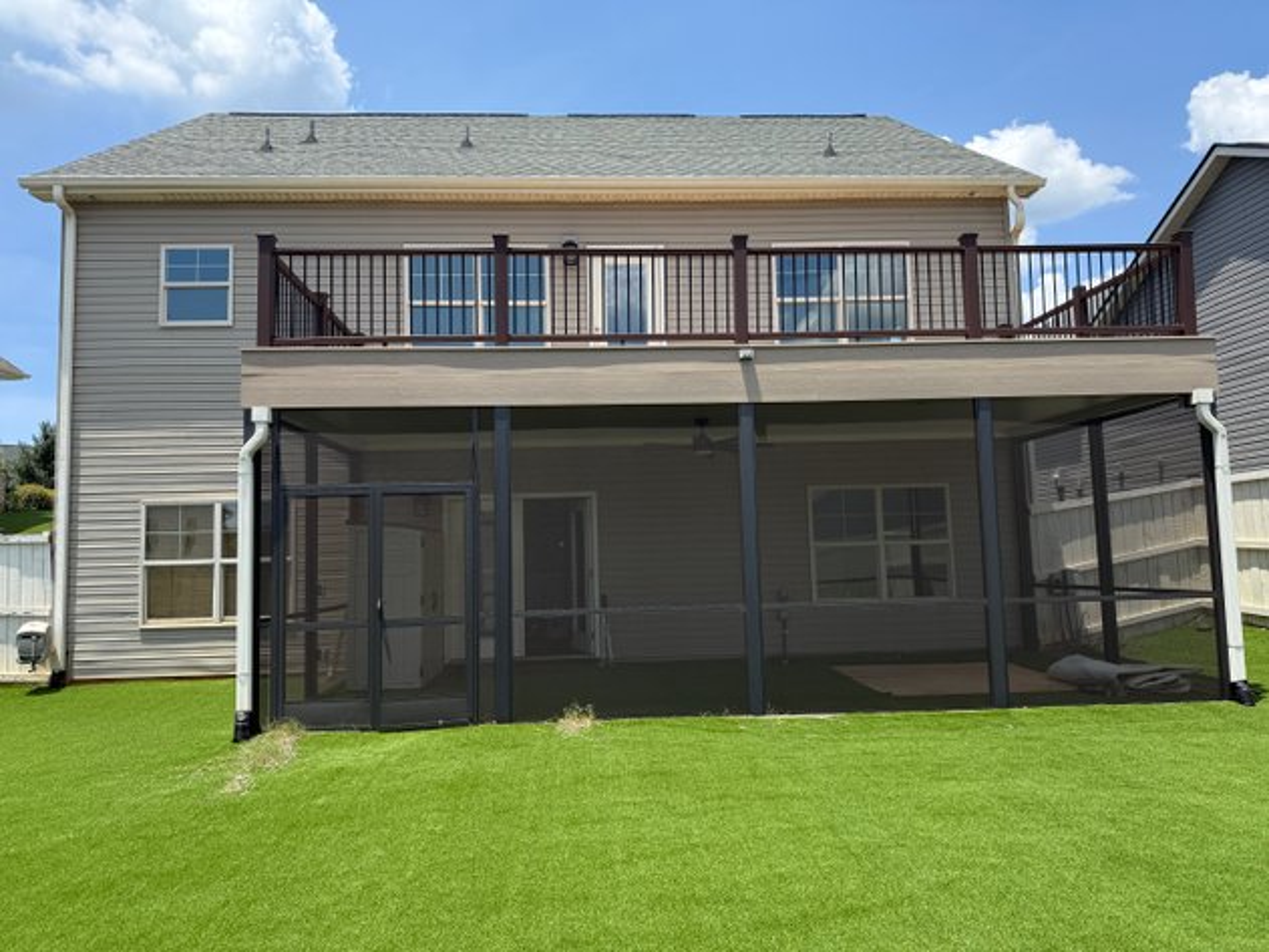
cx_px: 634
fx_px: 880
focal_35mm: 24
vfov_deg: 56.8
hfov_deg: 71.6
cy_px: 476
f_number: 1.78
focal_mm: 6.76
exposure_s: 1/3021
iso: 100
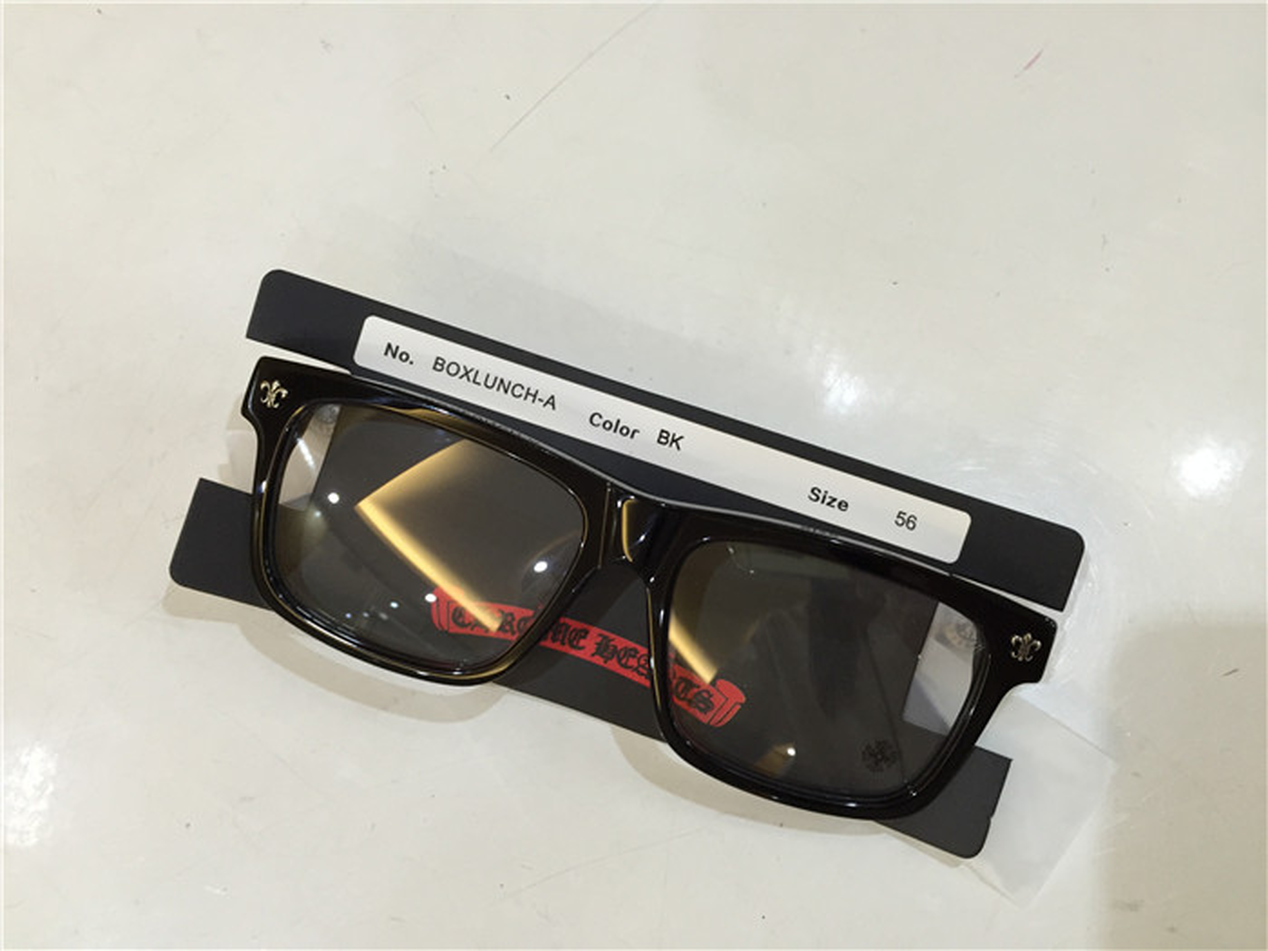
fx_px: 1062
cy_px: 476
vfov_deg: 48.2
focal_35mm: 29
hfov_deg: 61.7
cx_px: 634
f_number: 2.2
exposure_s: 1/33
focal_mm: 4.15
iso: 160
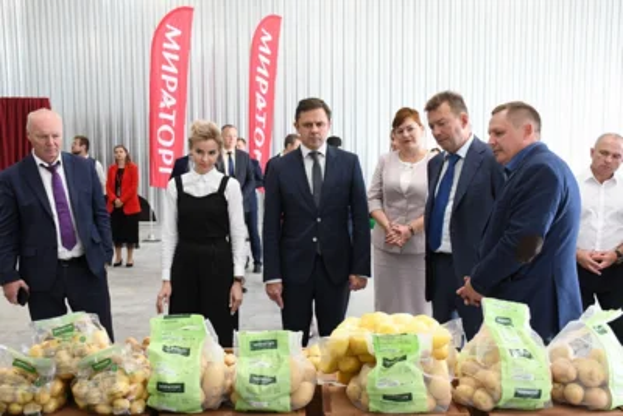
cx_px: 312
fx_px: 675
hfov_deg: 49.5
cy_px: 208
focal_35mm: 39
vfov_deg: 34.2
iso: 2000
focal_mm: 26
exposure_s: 1/125
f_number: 5.6
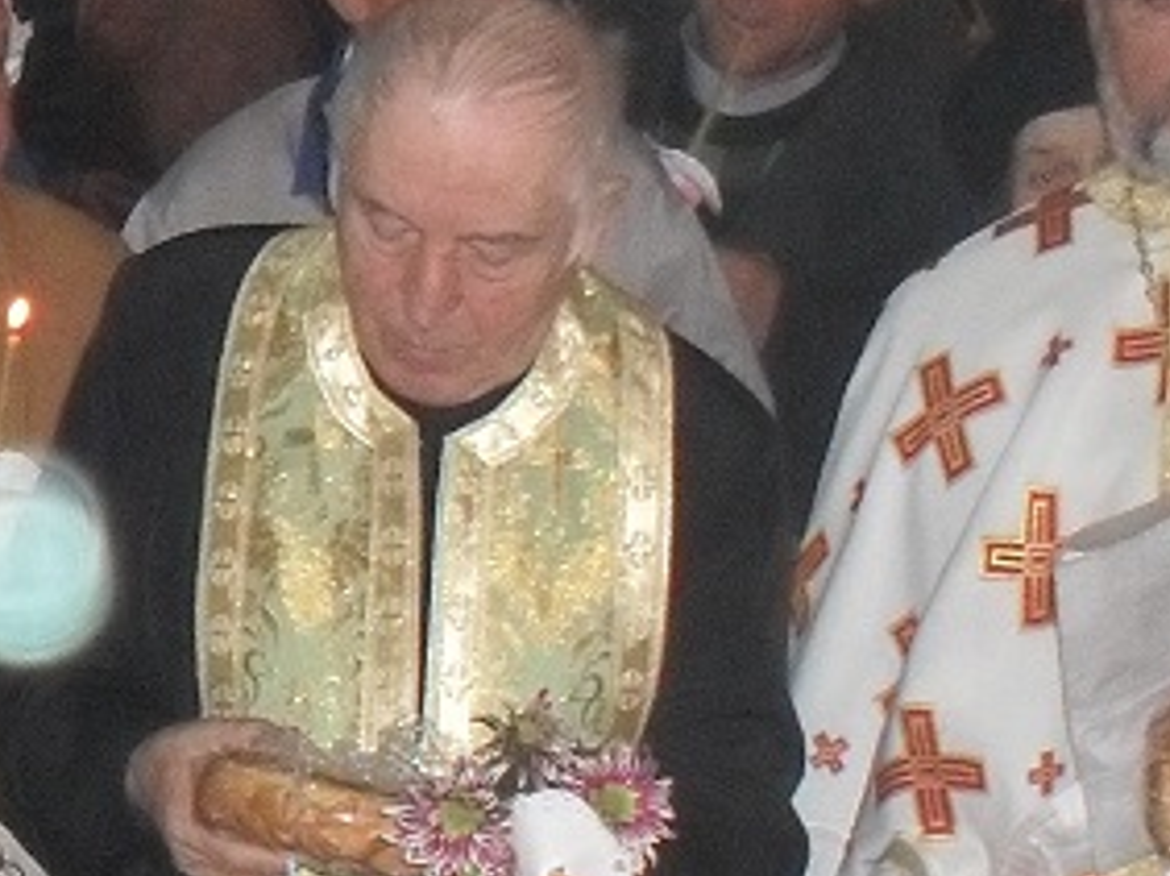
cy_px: 776
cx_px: -597
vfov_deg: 9.9
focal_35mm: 149
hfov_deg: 12.6
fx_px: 5032
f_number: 3.2
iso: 320
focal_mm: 6.3
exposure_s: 1/45
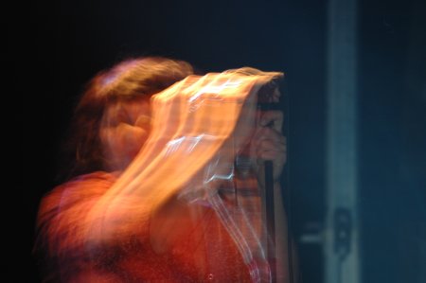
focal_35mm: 360
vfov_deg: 3.8
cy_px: 142
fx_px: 4255
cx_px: 213
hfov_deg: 5.7
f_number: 5.3
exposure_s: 1/1.3
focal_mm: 240
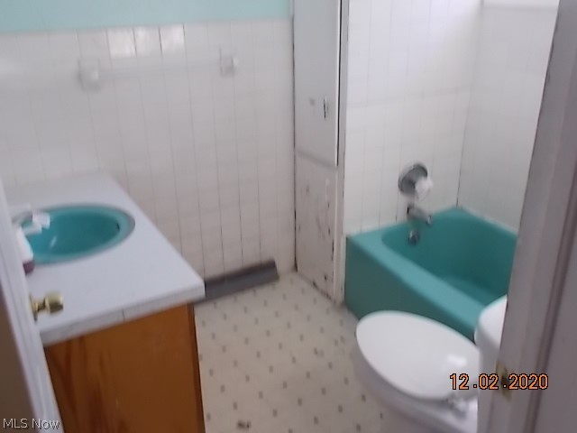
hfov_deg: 54.0
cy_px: 216
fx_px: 567
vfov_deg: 41.8
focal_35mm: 34
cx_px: 288
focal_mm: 6
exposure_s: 1/25
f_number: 3.6
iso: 200
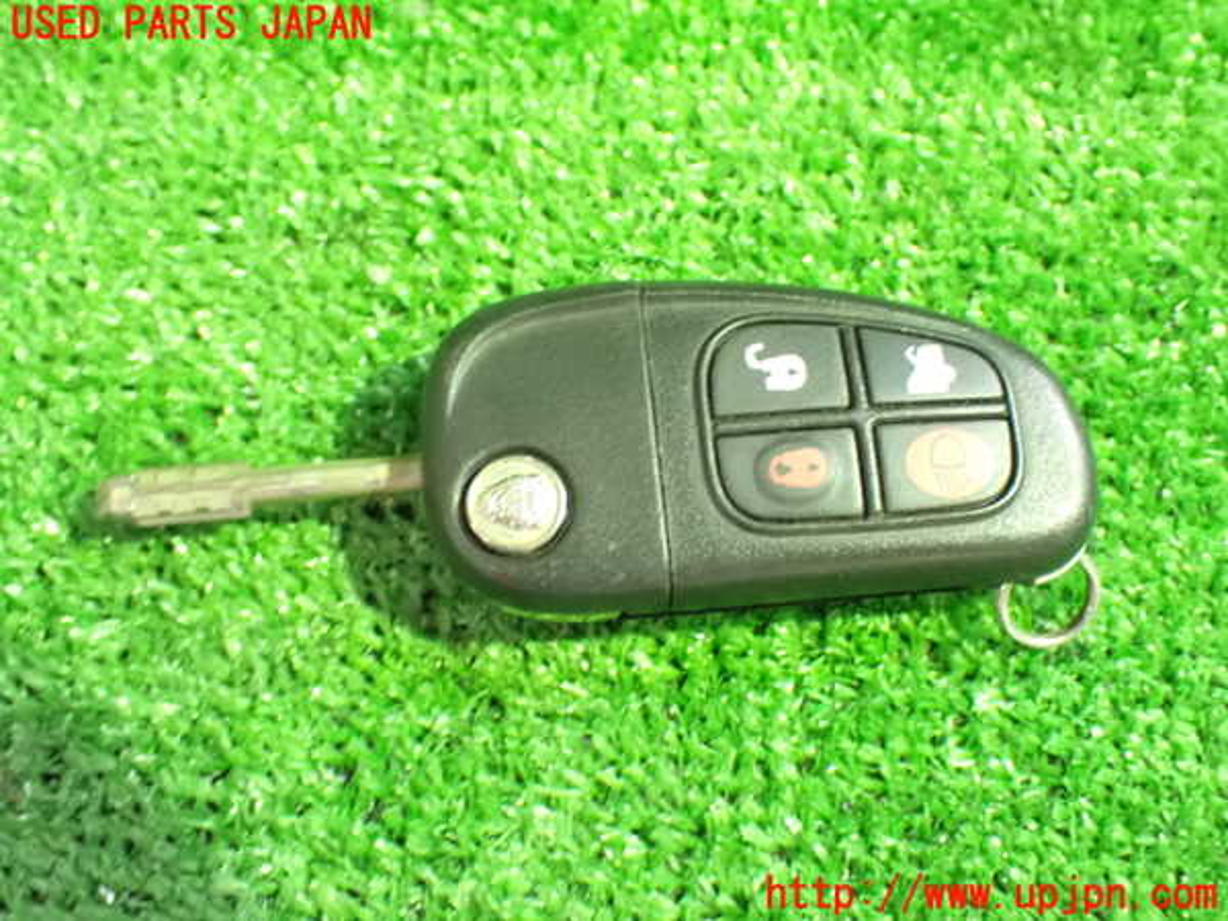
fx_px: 1454
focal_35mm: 41
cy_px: 460
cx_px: 614
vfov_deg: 35.1
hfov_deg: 45.8
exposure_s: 1/20
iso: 1600
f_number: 2.8
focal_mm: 7.31
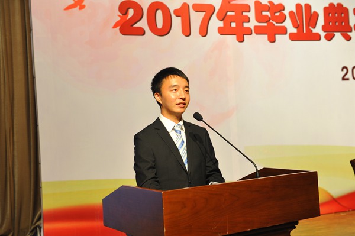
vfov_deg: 25.9
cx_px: 178
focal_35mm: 52
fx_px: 512
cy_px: 118
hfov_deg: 38.2
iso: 1000
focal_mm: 52
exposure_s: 1/80
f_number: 5
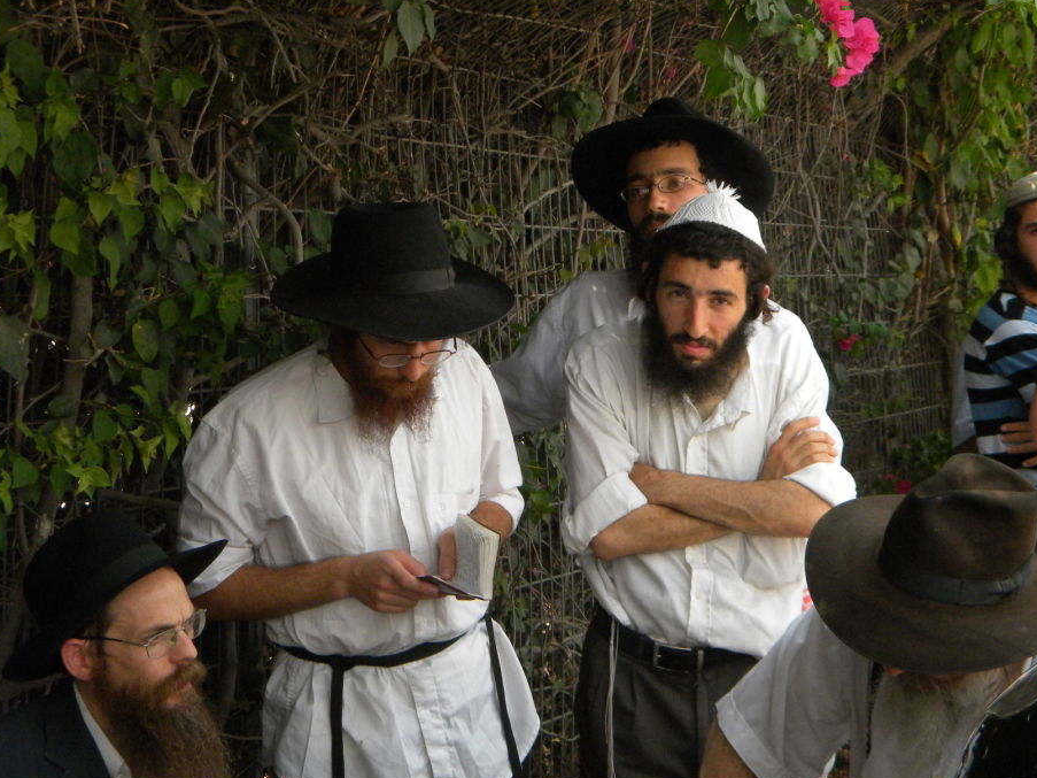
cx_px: 543
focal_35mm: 76
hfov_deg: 25.7
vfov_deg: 19.4
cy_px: 362
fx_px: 2276
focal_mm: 12.2
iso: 321
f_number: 4.3
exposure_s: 1/500
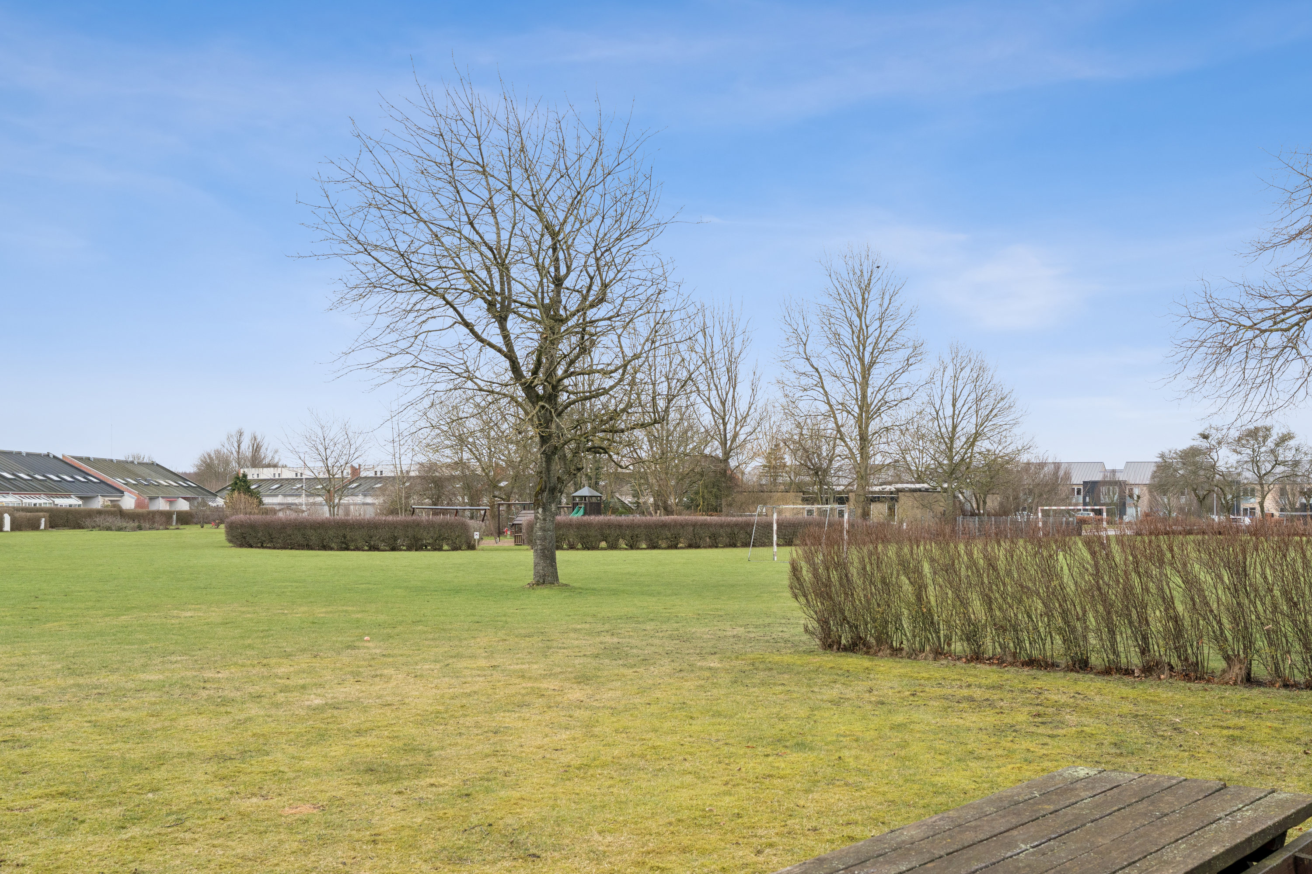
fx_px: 1275
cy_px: 437
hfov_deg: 54.4
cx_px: 656
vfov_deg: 37.9
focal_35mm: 35
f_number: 10
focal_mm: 35
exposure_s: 1/320
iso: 800
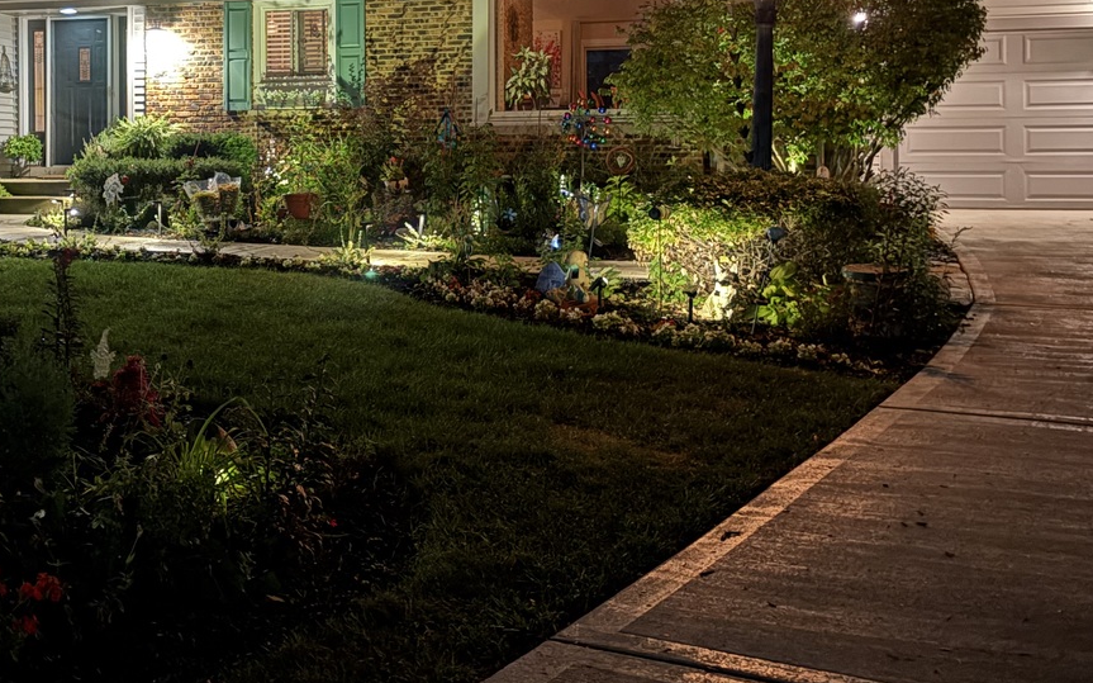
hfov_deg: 42.1
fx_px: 1370
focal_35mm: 46
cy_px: 158
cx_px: 265
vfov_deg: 27.5
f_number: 1.6
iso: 800
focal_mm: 5.96
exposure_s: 1/5
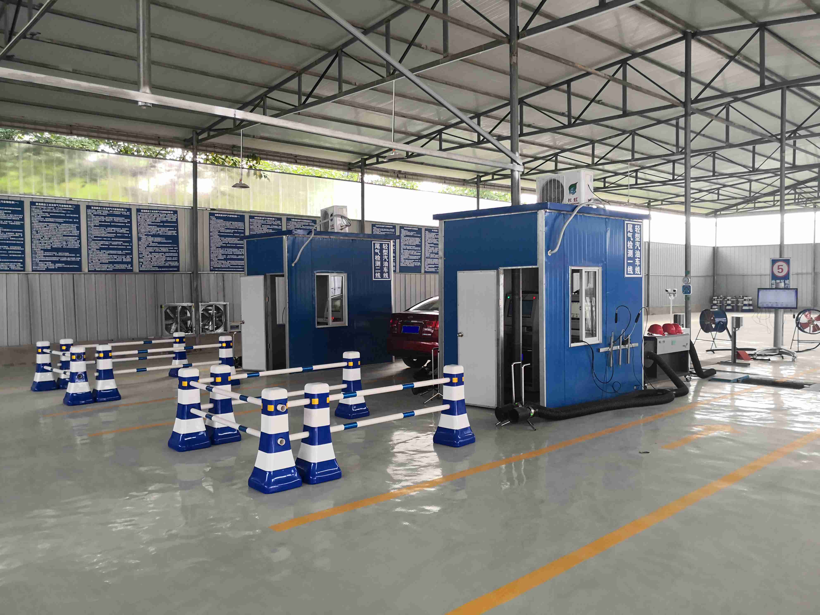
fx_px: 640
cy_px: 308
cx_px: 410
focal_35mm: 27
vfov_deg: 51.4
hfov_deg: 65.3
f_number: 1.6
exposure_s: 1/100
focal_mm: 3.95
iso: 64
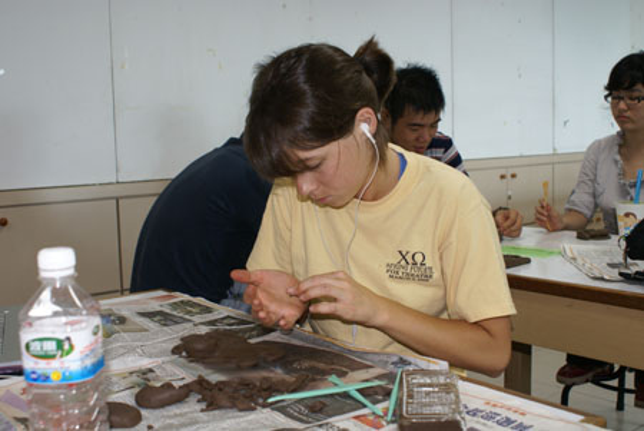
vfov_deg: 34.3
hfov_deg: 49.5
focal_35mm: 39
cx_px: 322
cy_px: 216
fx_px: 698
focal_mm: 26
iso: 400
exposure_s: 1/60
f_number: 5.6
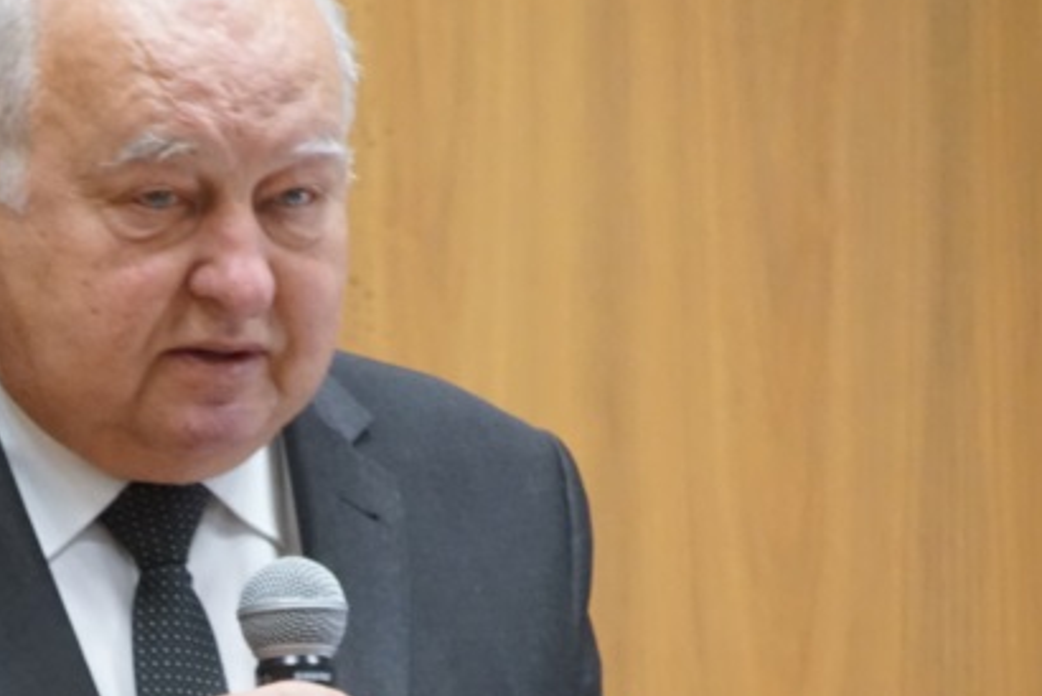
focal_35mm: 658
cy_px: 725
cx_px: 122
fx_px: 19058
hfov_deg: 3.1
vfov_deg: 2.1
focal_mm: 180
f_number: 6.3
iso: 3200
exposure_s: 1/80
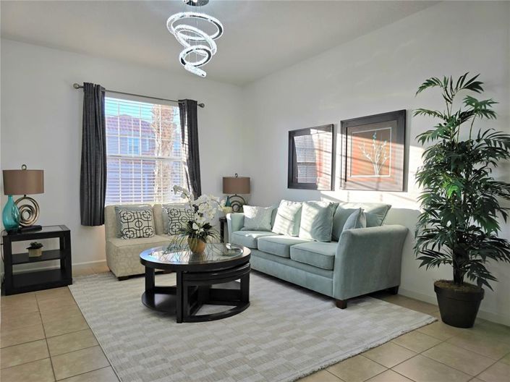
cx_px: 255
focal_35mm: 23
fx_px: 339
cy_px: 191
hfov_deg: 74.0
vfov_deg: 58.8
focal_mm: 6.3
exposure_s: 1/120
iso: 16
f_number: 1.7
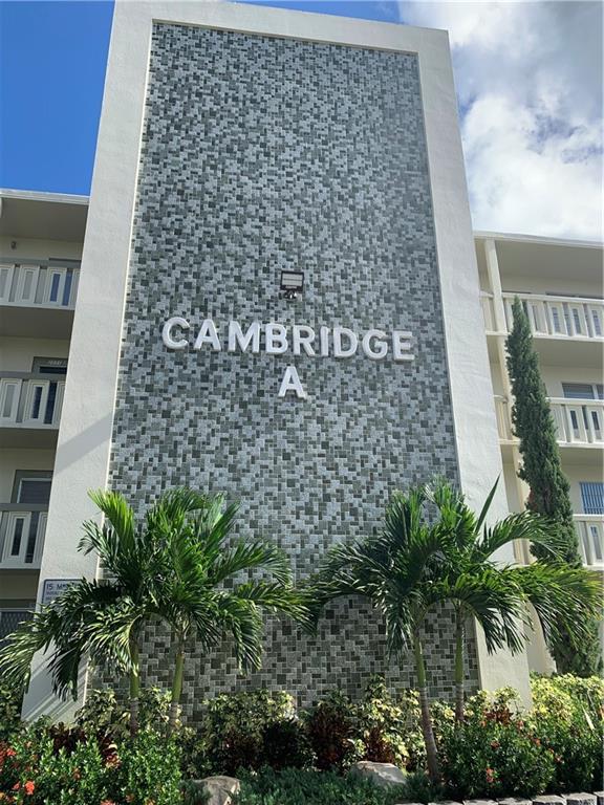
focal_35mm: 26
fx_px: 605
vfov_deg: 67.3
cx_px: 302
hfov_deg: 53.1
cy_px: 402
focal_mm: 4.25
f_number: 1.8
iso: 25
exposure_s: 1/1282
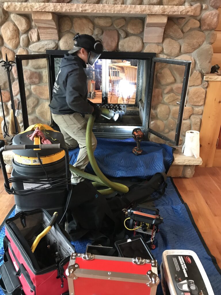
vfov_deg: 63.4
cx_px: 110
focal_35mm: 28
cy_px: 148
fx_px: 238
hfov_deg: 49.7
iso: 100
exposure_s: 1/12
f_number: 1.8
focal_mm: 3.99
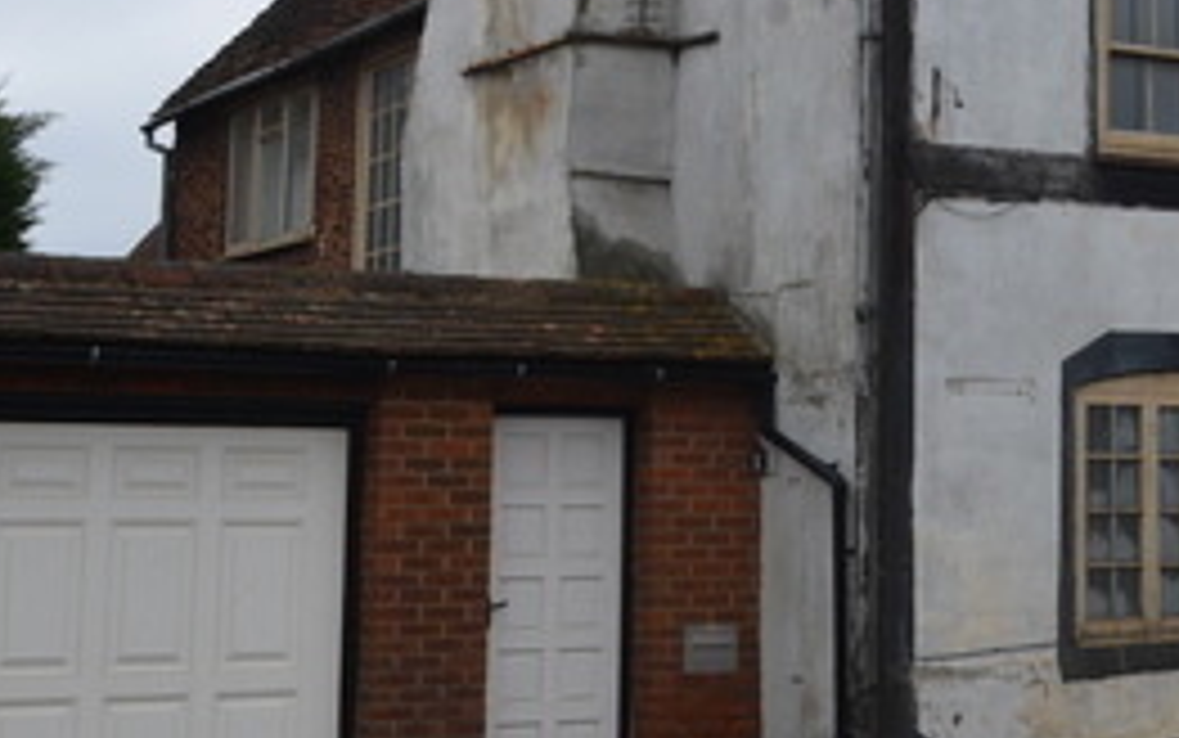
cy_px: 88
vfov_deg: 15.8
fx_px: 2636
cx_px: 1269
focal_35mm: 82
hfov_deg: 23.8
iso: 160
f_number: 8
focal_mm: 22
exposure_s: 1/250
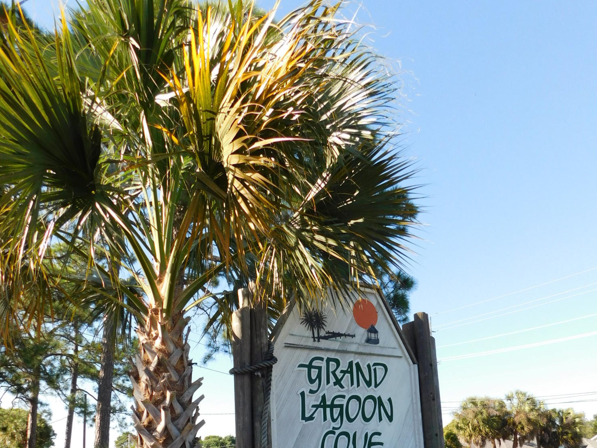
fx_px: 535
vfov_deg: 42.3
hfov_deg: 58.4
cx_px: 296
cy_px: 390
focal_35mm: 31
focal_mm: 4
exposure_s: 1/640
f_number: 3
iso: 125
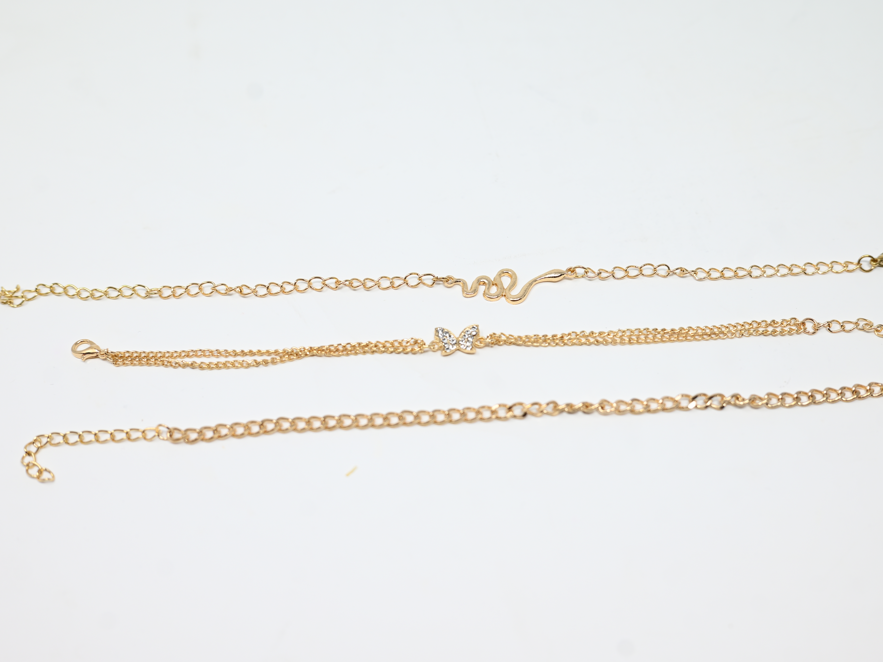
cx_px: 466
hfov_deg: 42.9
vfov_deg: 32.9
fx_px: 1122
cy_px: 326
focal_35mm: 44
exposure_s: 1/60
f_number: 4.5
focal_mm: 40
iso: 125
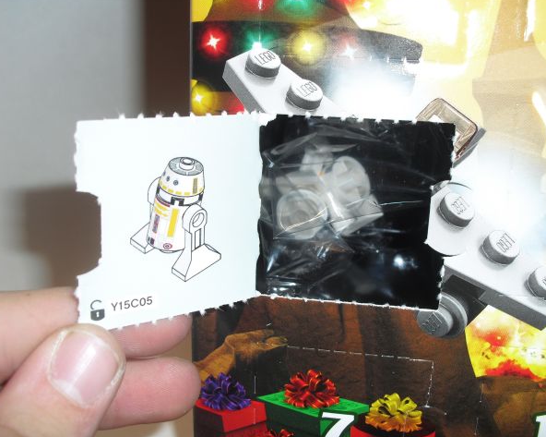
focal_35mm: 38
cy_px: 216
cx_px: 288
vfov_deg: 39.1
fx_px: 614
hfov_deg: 47.9
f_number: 3.1
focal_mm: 6.3
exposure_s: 1/60
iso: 64
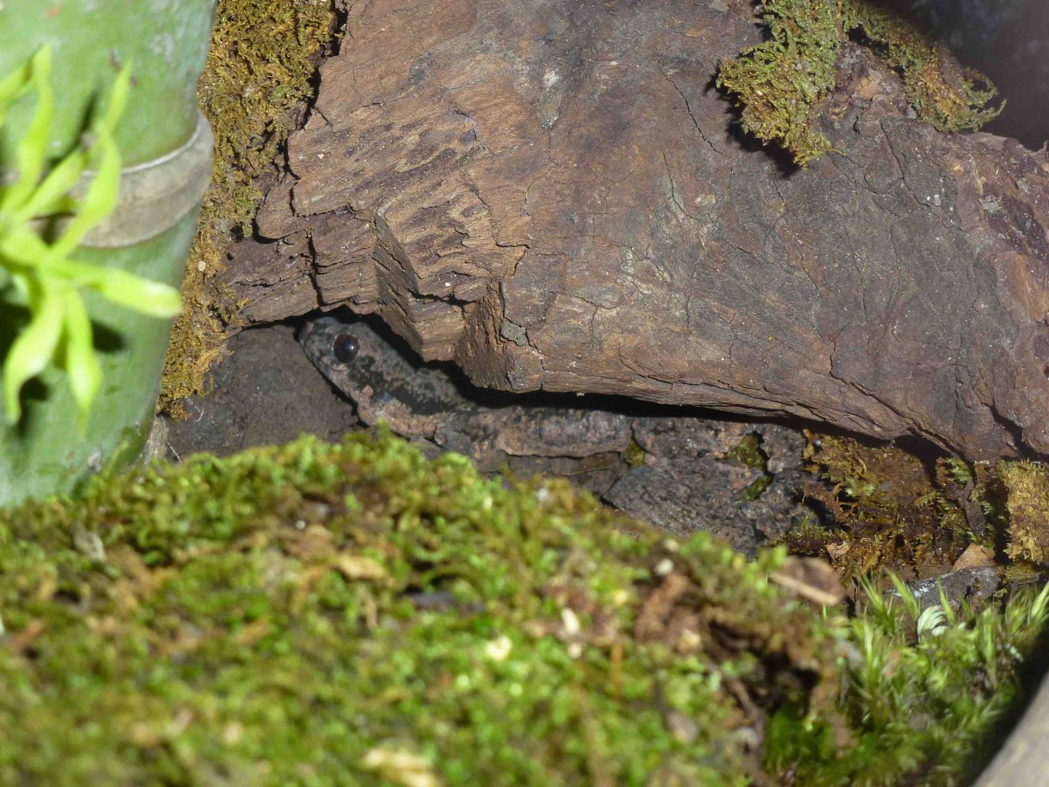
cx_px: 524
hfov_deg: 25.7
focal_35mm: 76
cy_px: 394
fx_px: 2303
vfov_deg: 19.4
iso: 160
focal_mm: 13.6
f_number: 4.7
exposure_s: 1/60
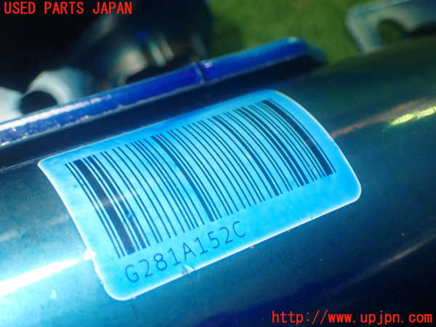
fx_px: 630
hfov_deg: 38.2
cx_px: 218
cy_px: 164
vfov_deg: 29.1
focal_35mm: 50
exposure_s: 1/50
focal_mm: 9.01
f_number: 3.2
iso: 500
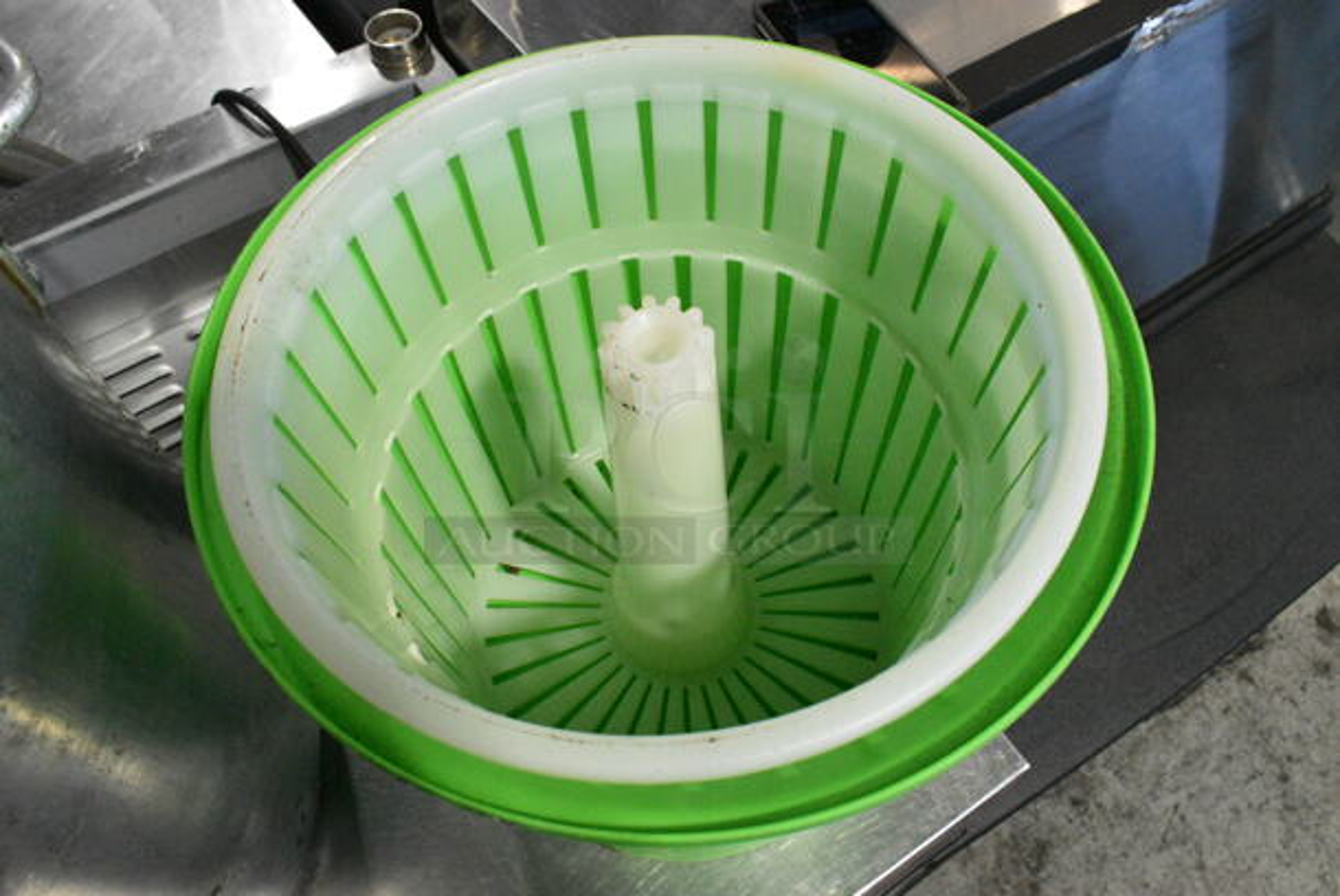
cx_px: 670
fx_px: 1006
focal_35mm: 27
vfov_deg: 48.0
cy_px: 448
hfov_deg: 67.3
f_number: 10
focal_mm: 18
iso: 6400
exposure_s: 1/400
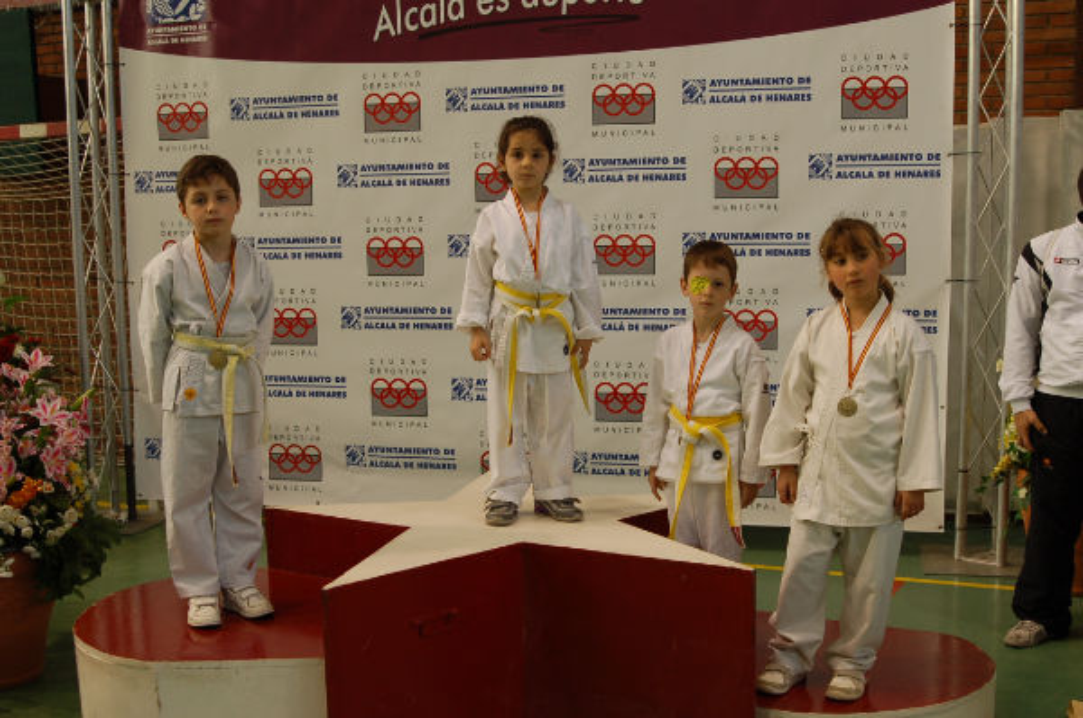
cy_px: 359
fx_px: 1261
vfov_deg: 31.8
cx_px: 542
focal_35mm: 42
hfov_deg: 46.5
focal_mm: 28
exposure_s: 1/60
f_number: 4
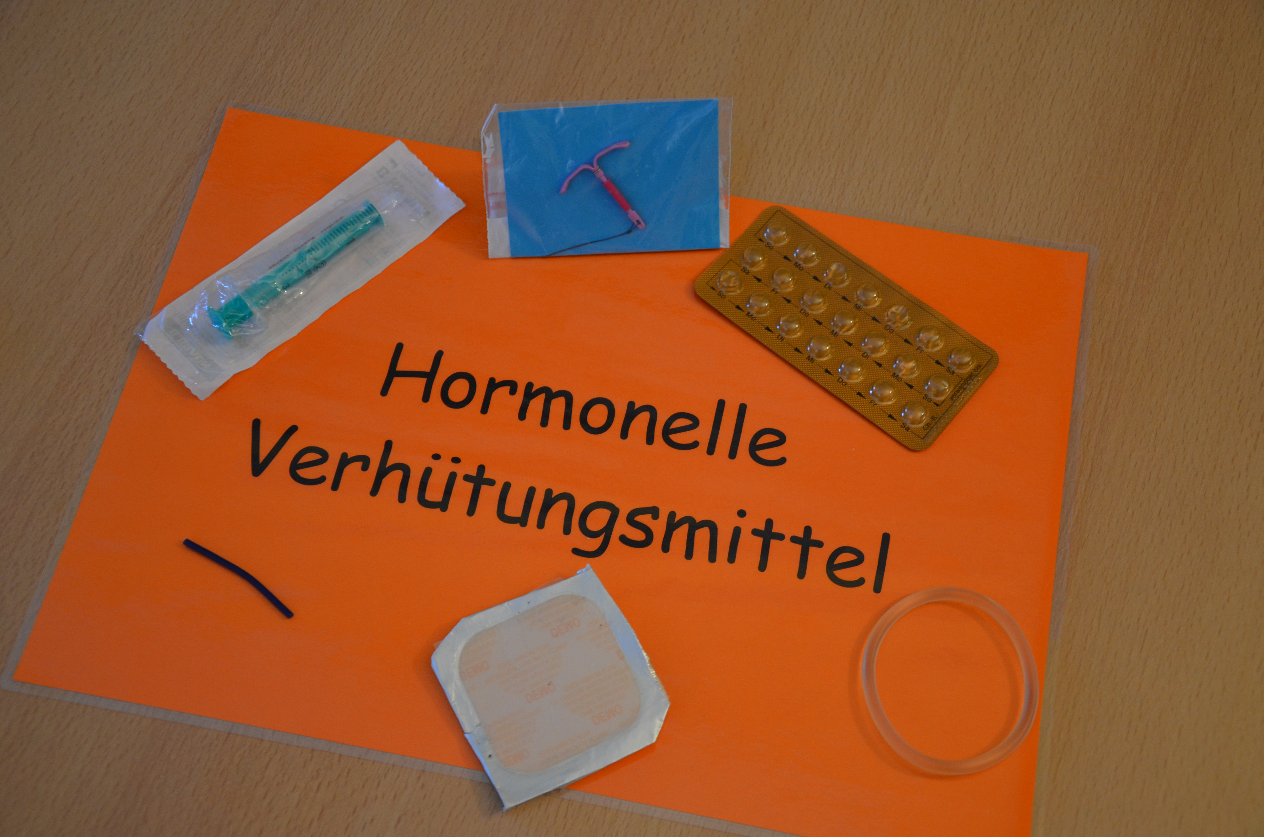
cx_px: 632
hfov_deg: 37.9
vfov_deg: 25.6
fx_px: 1840
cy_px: 418
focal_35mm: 52
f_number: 4.5
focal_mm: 35
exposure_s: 1/60
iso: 640
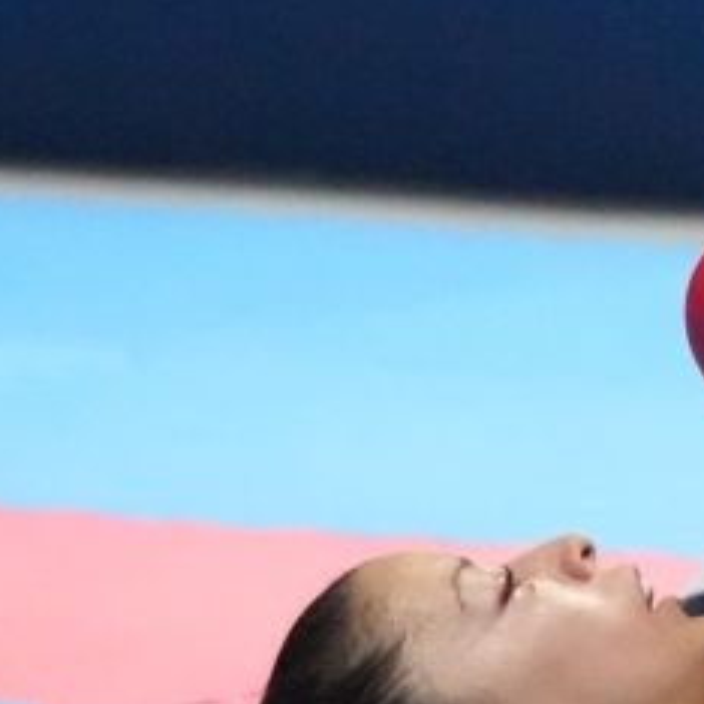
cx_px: 1435
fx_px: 17763
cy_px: -659
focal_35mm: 772
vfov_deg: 2.3
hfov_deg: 2.3
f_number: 2.8
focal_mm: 118
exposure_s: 1/800
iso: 12800
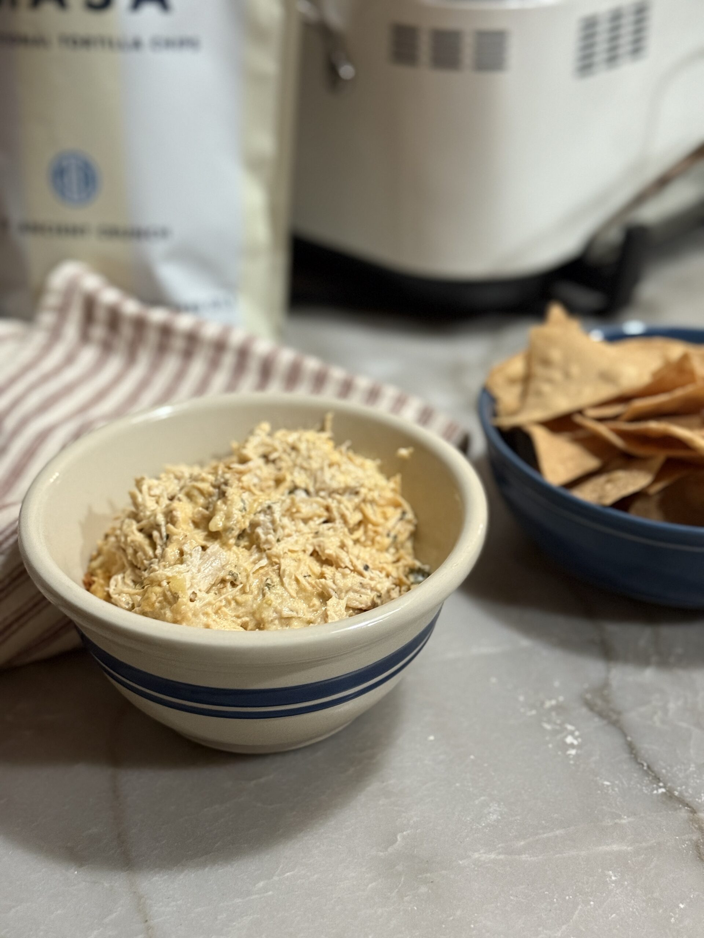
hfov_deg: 30.3
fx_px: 1302
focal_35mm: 48
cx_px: 352
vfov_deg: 39.7
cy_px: 469
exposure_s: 1/40
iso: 500
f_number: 1.78
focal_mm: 6.76
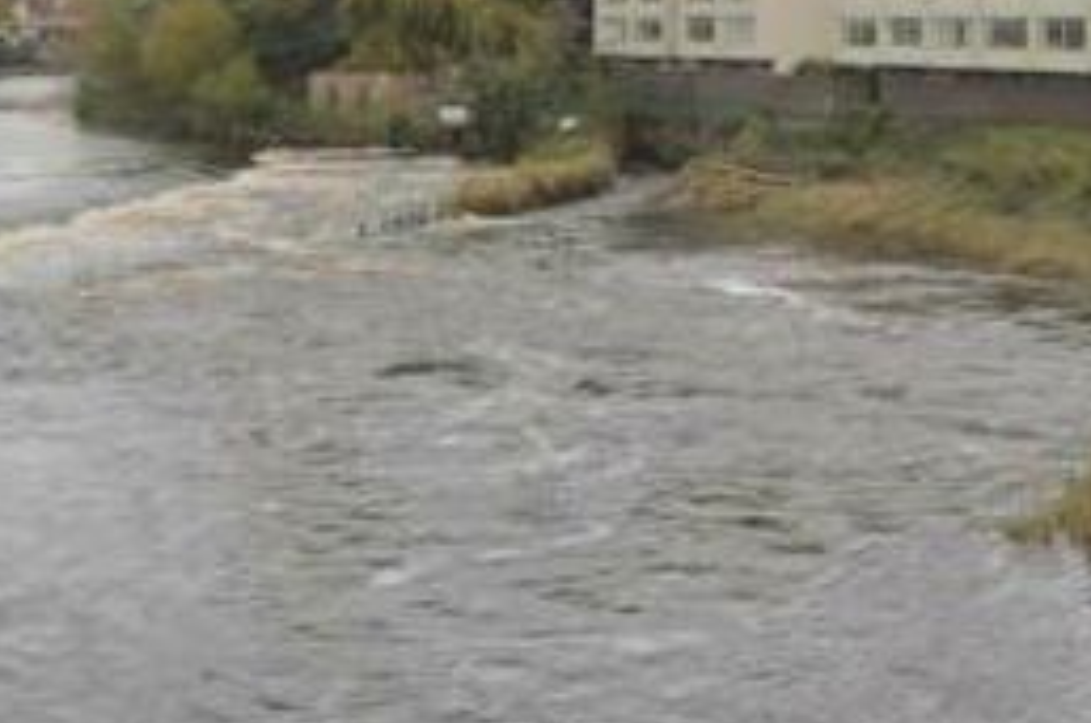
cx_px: 1188
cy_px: -159
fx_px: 2340
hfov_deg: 24.5
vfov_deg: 16.8
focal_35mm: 77
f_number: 5.6
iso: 100
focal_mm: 19
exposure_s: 1/125
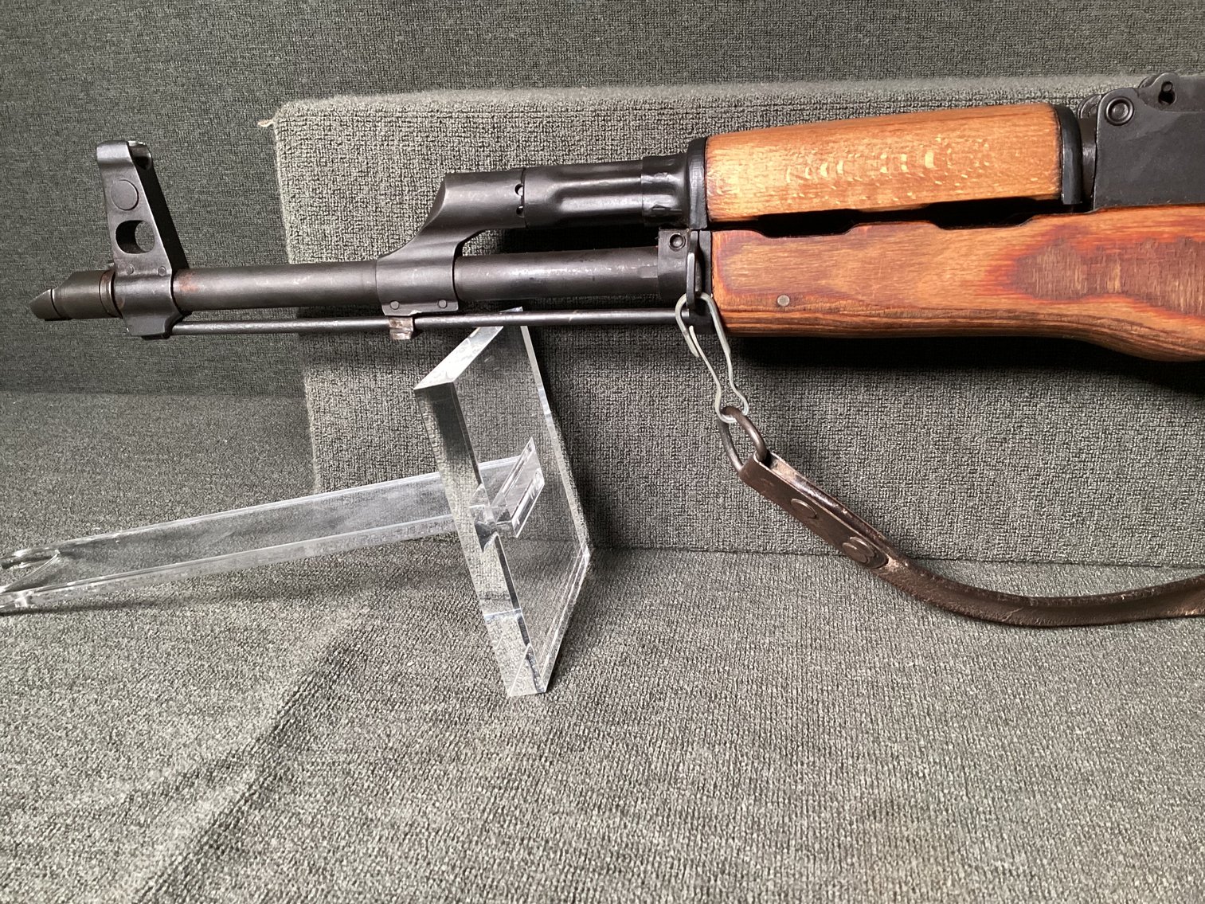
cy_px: 452
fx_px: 1079
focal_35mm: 31
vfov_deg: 45.4
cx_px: 602
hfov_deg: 58.3
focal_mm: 3.3
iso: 250
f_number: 2.4
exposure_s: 1/50
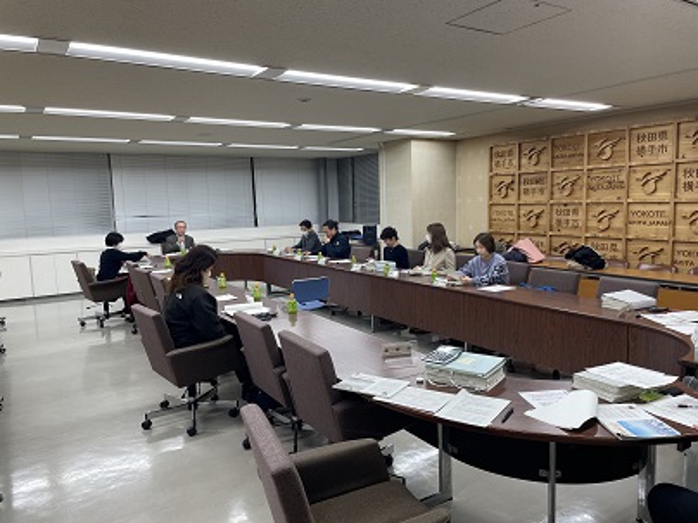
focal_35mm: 26
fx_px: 524
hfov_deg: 67.3
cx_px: 349
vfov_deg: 53.1
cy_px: 262
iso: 64
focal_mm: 4.2
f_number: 1.6
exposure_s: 1/100
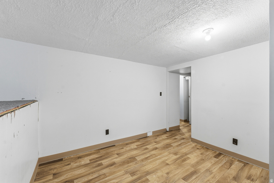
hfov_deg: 104.2
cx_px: 137
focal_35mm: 14
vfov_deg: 81.3
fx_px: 107
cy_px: 92
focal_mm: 14
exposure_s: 1/1250
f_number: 6.3
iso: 500
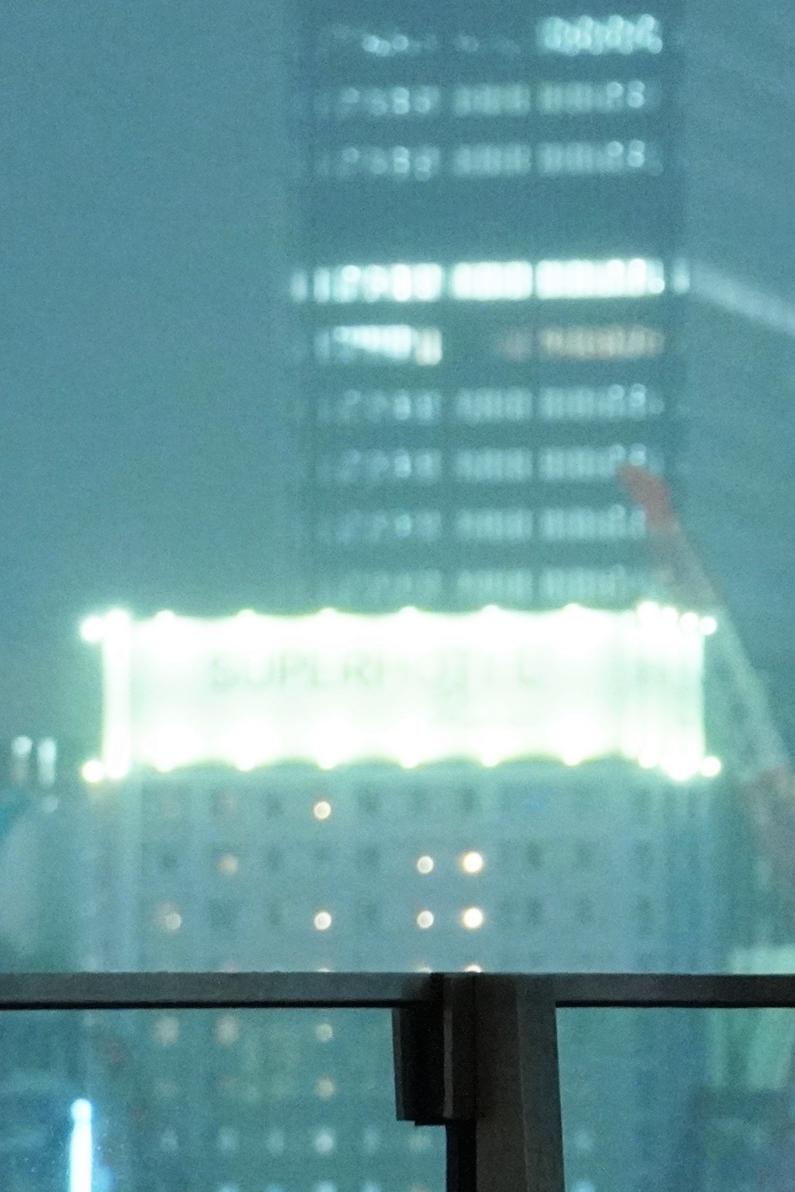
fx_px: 7633
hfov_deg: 5.9
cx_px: 1395
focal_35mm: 230
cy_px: 573
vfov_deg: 8.9
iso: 6400
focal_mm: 53
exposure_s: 1/25
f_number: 5.6
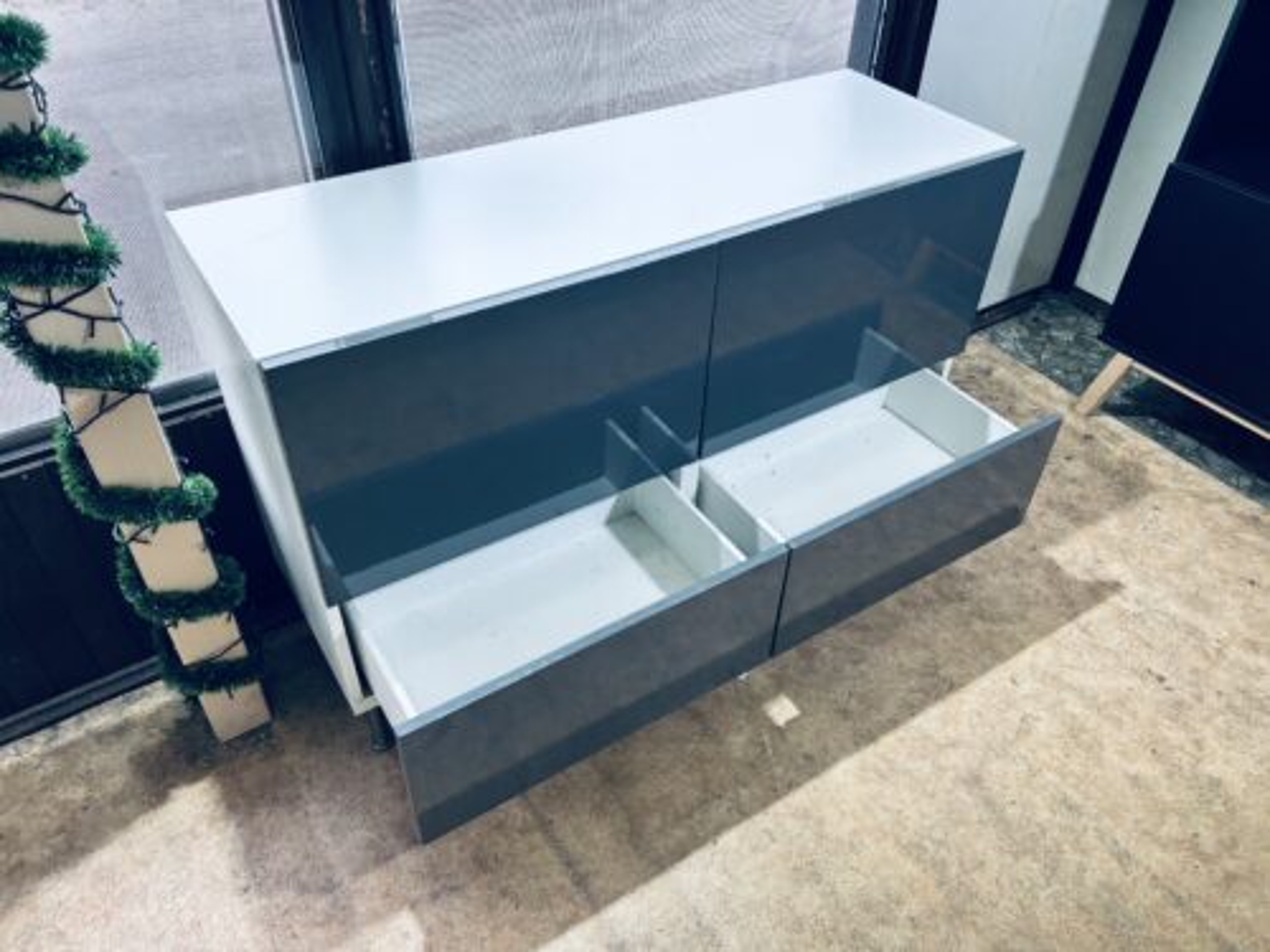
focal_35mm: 26
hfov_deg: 67.3
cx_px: 635
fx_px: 954
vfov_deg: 53.1
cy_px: 476
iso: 64
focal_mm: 5.7
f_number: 1.5
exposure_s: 1/100
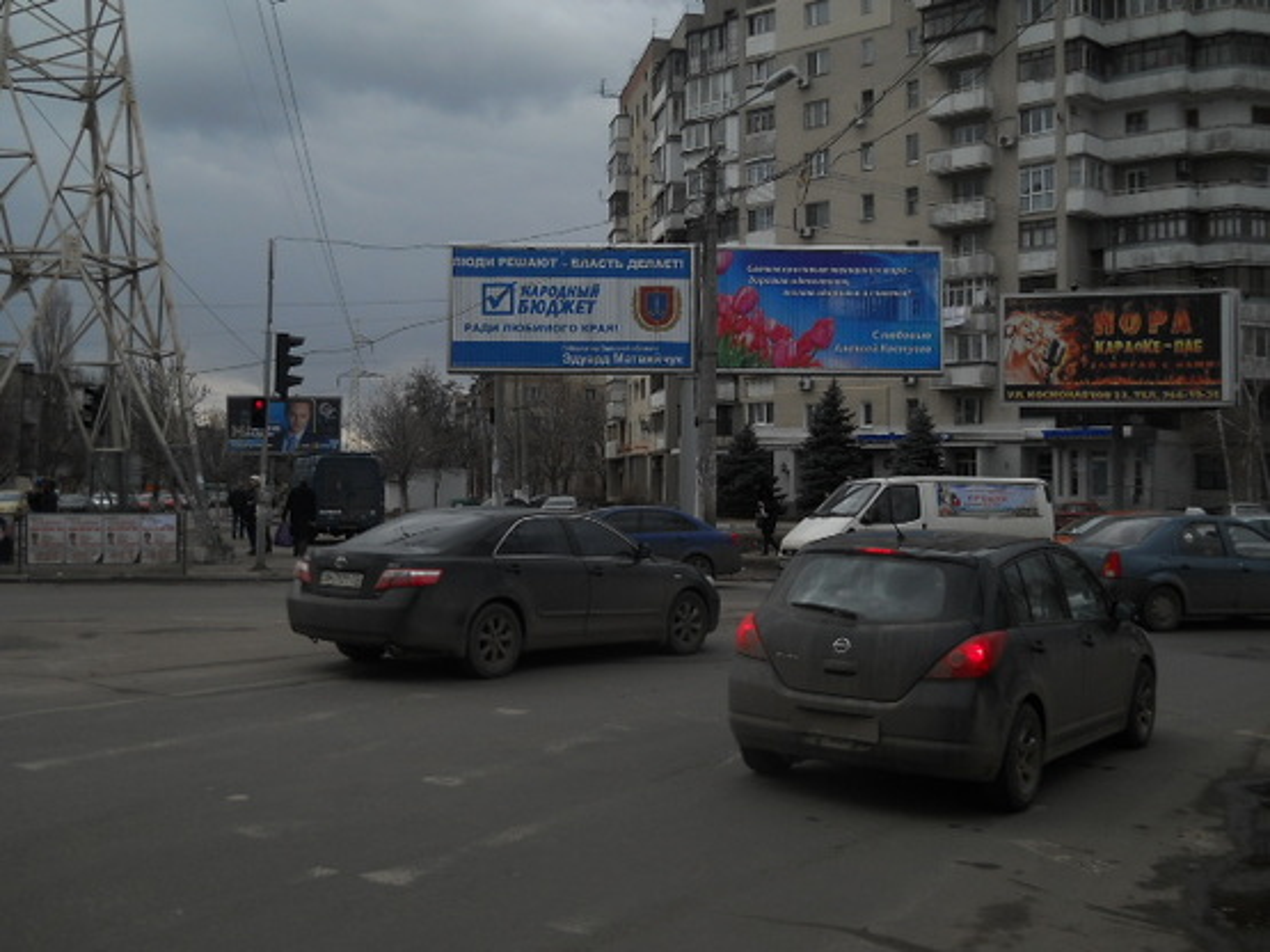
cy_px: 476
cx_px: 635
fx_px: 1504
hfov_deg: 45.8
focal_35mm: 41
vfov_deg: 35.1
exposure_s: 1/500
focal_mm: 6.72
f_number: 5.5
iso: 80
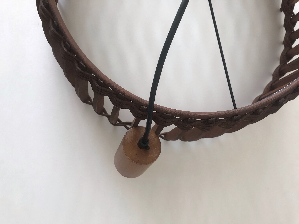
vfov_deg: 49.7
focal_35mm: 28
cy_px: 112
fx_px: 242
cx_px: 150
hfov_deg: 63.4
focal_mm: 3.99
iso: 20
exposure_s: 1/117
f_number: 1.8
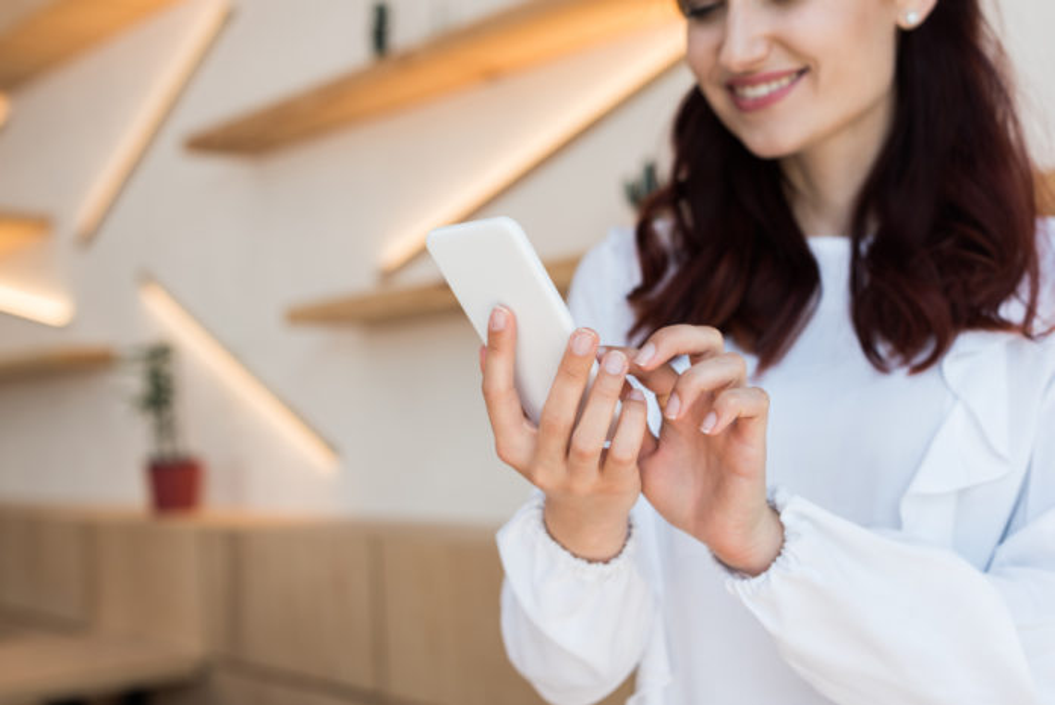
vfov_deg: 27.0
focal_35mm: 50
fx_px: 1466
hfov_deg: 39.6
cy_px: 352
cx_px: 528
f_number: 3.5
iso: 125
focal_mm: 50
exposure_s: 1/200
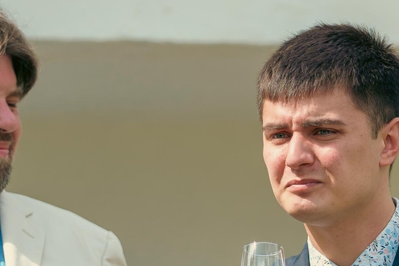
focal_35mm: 513
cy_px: 439
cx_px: 412
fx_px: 5684
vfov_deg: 2.7
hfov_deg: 4.0
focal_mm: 135
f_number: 1.8
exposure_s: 1/2500
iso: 100
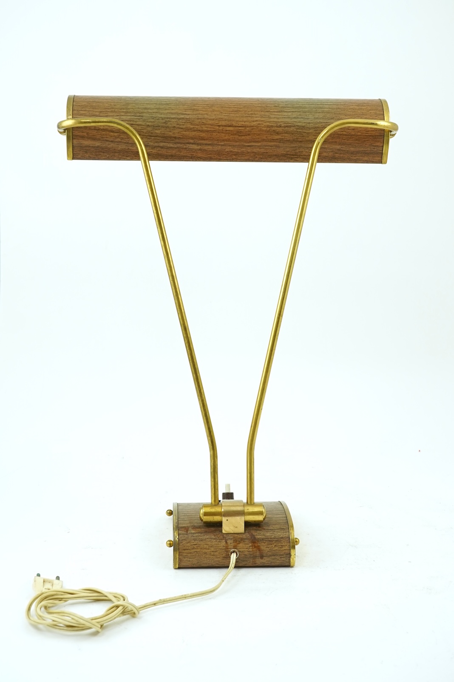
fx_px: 852
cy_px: 341
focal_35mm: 45
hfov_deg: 29.8
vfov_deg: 43.6
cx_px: 227
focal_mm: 30
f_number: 8
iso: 500
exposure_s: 1/60
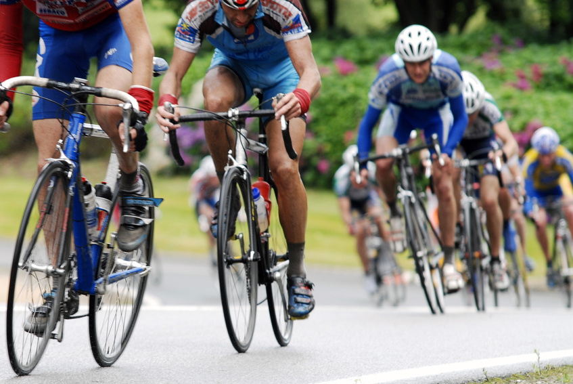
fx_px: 3825
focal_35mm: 240
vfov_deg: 5.7
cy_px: 192
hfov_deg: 8.6
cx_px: 286
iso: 200
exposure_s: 1/250
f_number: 4
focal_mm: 160
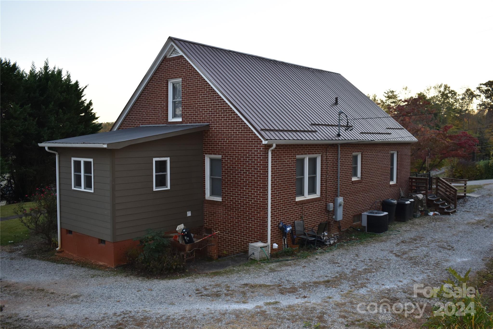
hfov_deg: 57.2
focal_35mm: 33
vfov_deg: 40.0
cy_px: 164
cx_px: 246
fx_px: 452
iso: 360
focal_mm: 22
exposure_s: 1/125
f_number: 5.6
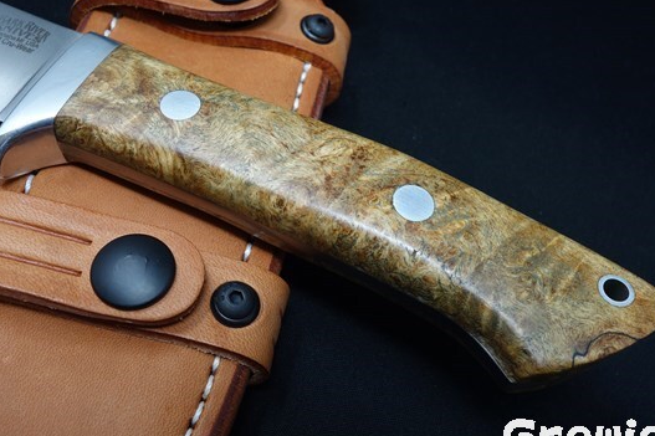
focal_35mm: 34
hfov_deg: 55.8
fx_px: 618
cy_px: 212
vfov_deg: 38.9
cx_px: 333
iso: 400
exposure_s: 1/30
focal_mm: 10.4
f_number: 7.1
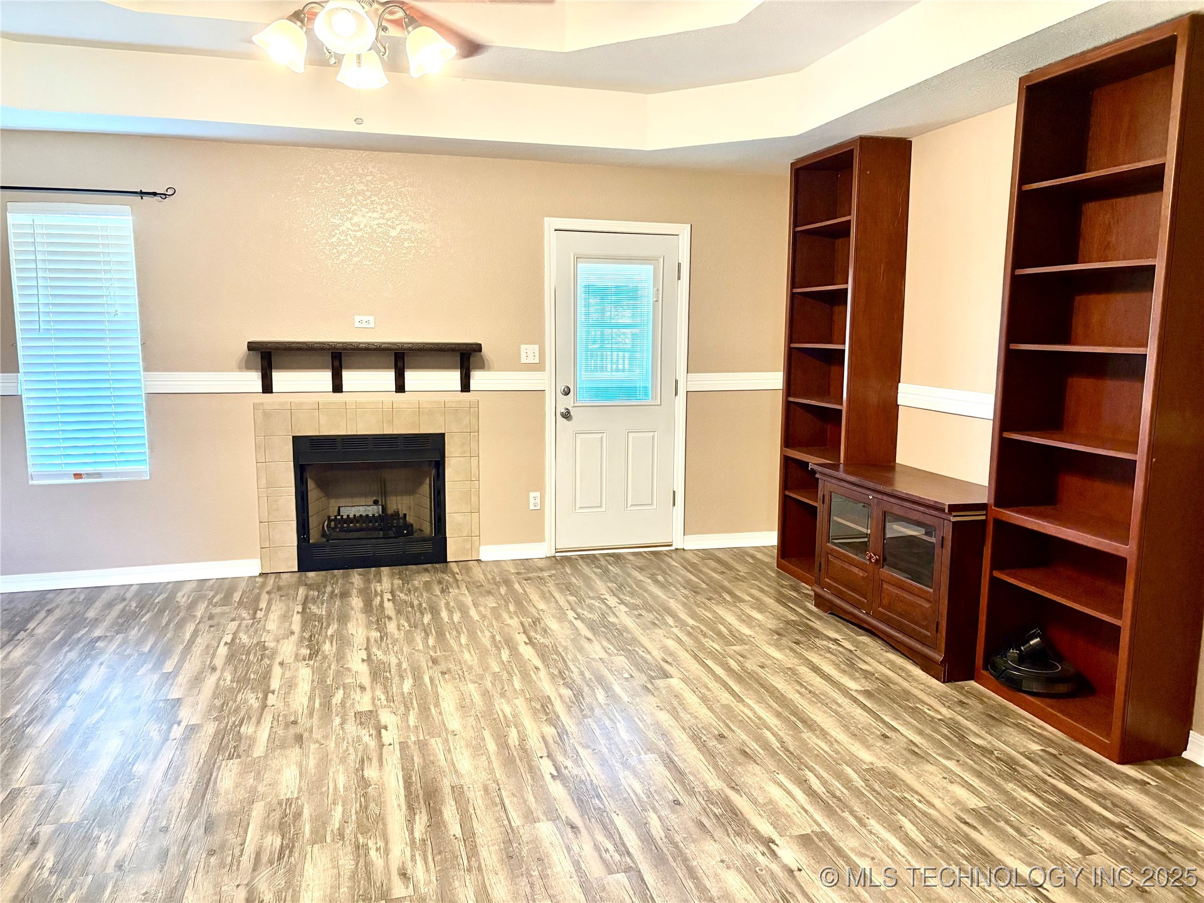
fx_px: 904
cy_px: 452
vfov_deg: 53.1
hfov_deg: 67.3
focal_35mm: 26
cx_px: 602
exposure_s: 1/60
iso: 320
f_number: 1.6
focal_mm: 5.96
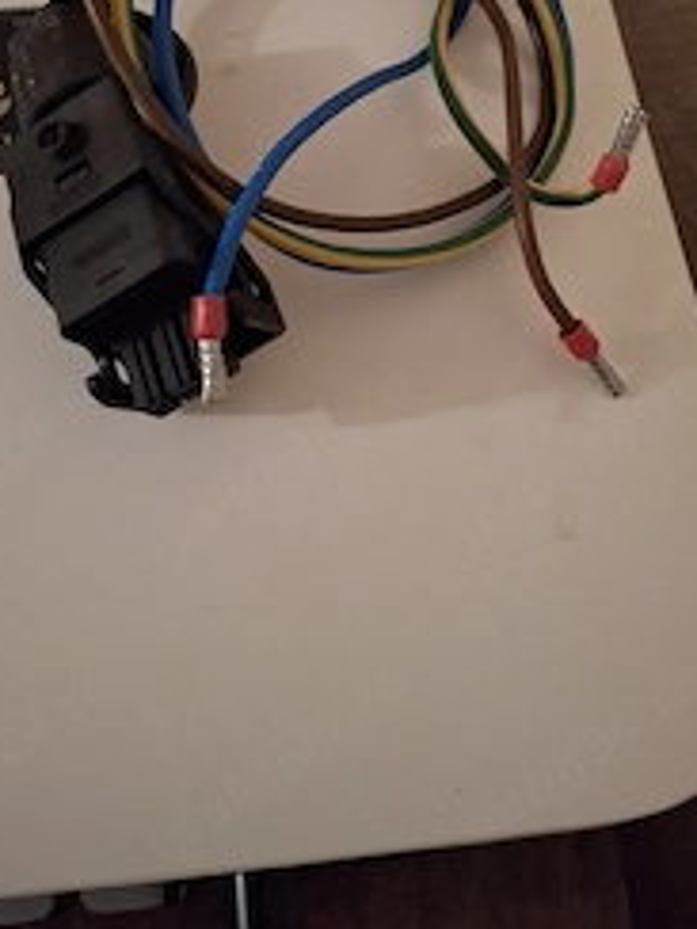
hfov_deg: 35.1
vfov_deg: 44.0
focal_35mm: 41
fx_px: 1101
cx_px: 362
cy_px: 209
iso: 1000
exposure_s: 1/20
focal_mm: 4.69
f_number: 1.8
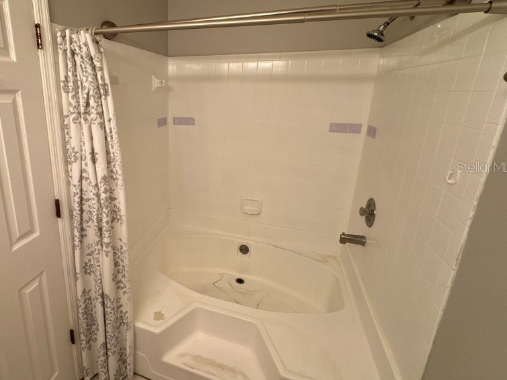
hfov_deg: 82.3
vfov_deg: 68.4
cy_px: 167
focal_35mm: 19
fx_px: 278
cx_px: 176
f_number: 2.2
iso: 160
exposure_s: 1/120
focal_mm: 2.22
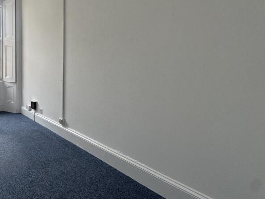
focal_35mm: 24
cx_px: 61
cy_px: 70
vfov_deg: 55.9
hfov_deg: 66.4
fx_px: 184
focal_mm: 2.22
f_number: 2.2
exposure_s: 1/99
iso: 125
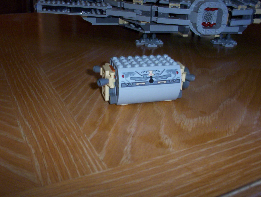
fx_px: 295
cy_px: 98
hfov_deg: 47.8
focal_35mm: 39
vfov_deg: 37.0
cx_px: 130
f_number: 4.5
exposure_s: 1/30
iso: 140
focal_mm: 6
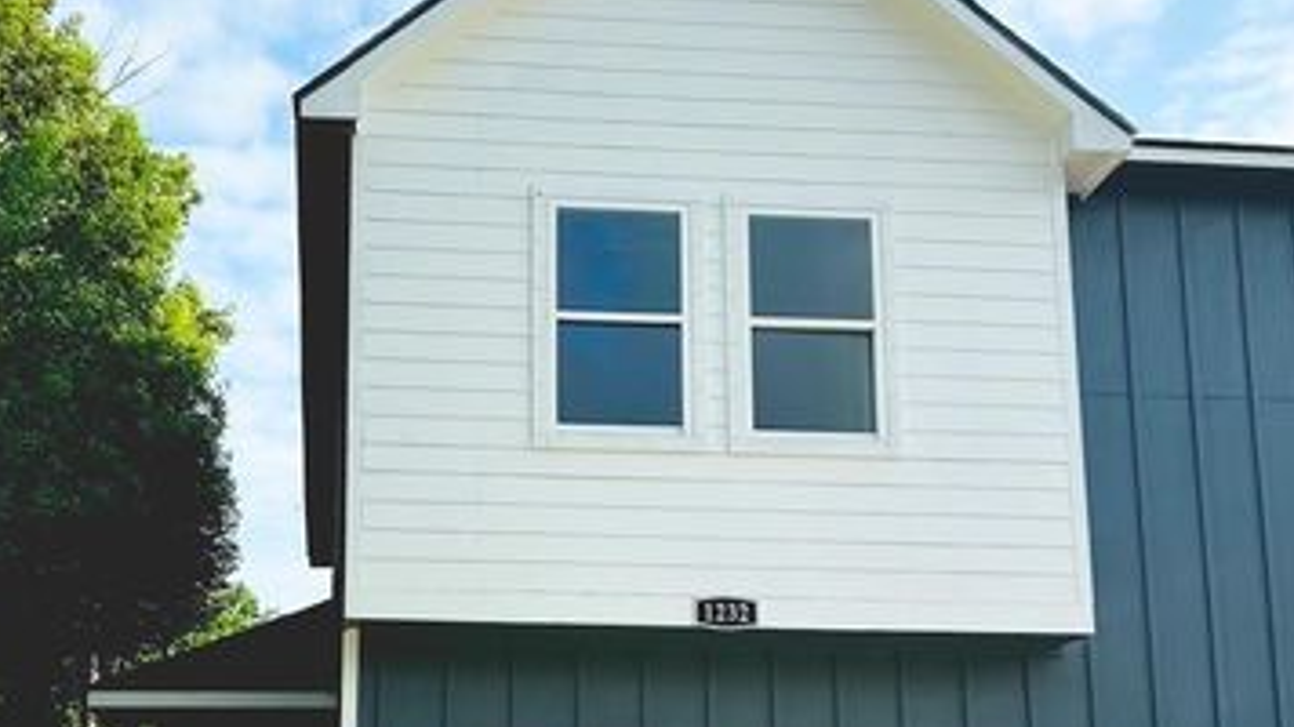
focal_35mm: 53
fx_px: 1818
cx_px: 523
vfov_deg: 22.4
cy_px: 536
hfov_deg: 39.0
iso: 50
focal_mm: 5.7
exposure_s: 1/3704
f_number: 1.5
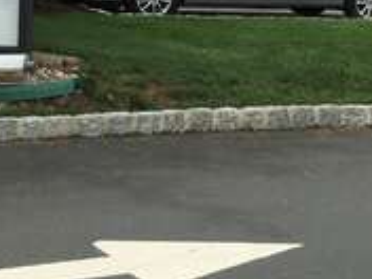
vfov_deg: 10.4
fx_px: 1419
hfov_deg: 14.9
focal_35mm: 132
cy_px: -266
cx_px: 203
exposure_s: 1/2404
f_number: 2.2
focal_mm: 4.15
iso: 25
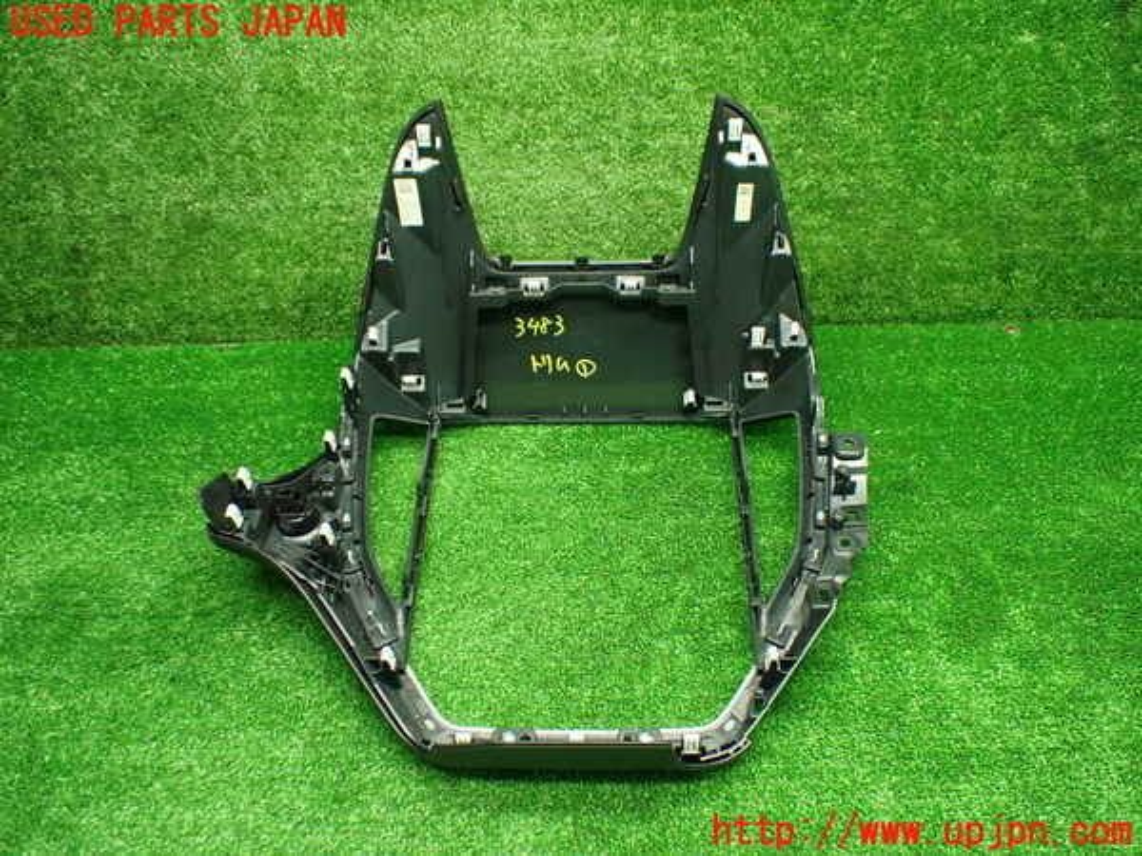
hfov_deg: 60.0
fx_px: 990
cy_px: 428
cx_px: 571
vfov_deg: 46.8
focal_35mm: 30
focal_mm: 5.4
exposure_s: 1/100
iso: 800
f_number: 2.3
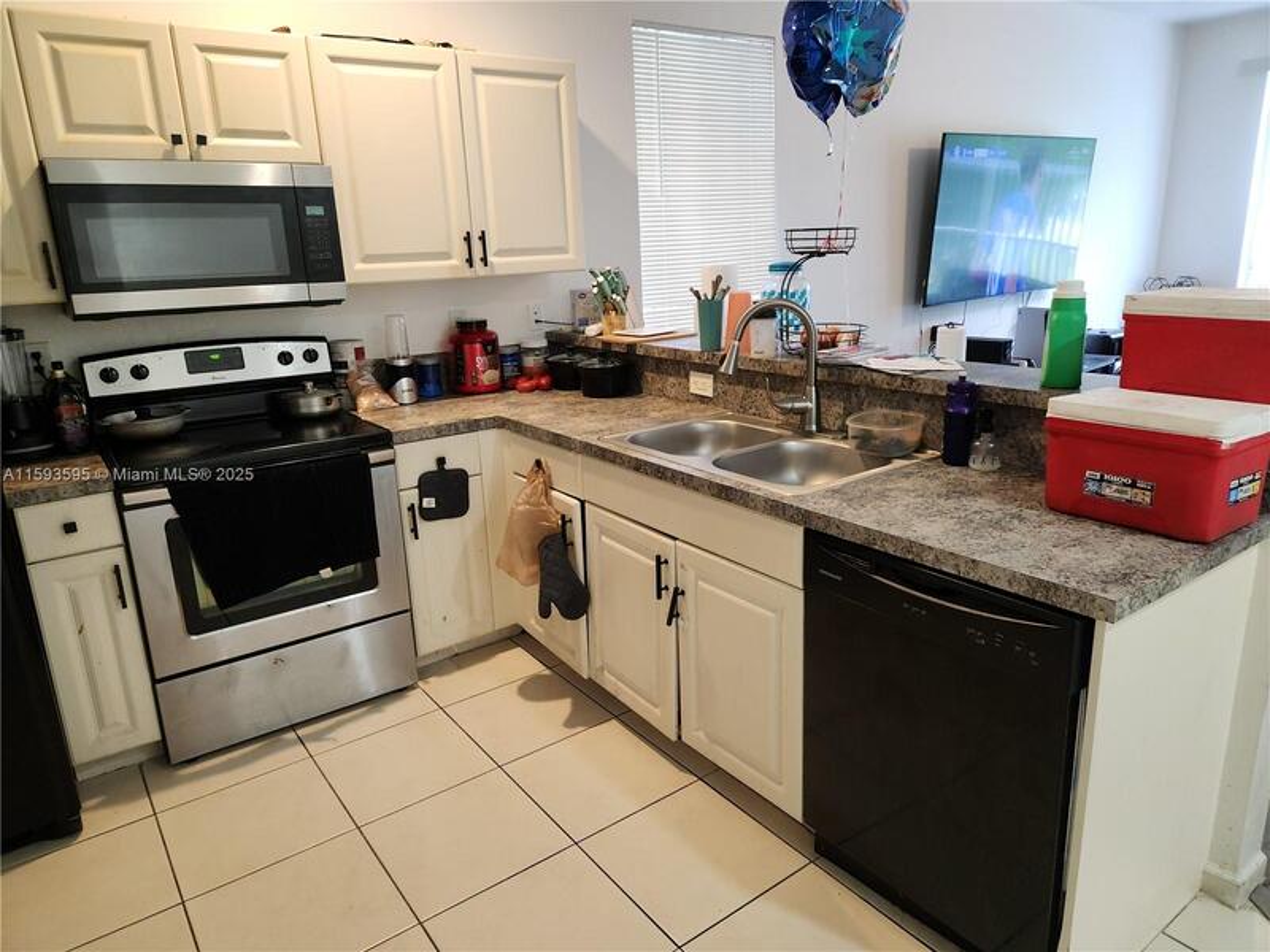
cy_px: 476
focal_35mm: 23
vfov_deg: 58.9
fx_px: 844
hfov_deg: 73.9
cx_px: 635
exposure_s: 1/40
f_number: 1.8
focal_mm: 5.4
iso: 160
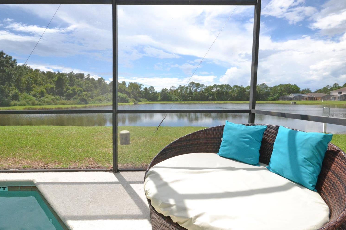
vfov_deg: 73.7
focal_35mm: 16
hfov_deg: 96.7
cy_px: 115
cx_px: 163
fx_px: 154
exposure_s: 1/320
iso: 1600
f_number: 22
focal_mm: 10
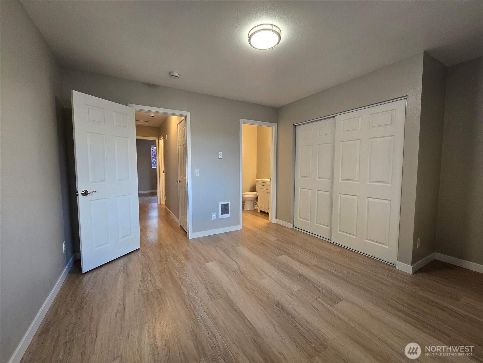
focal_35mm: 13
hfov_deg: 106.2
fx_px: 181
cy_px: 182
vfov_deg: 89.9
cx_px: 242
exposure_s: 1/60
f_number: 2.2
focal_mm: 2.2
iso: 160
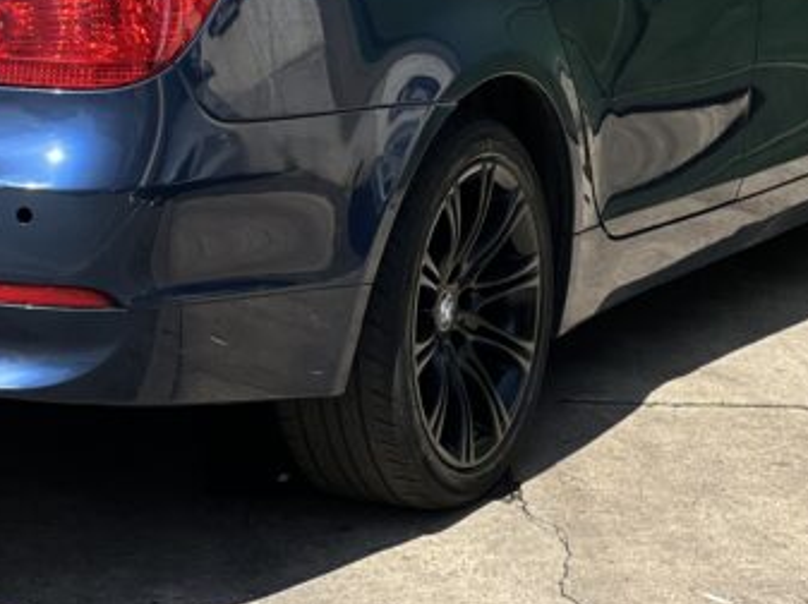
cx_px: 211
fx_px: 4267
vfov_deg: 8.0
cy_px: -46
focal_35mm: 183
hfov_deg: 10.8
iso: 32
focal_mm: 9
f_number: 2.8
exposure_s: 1/485
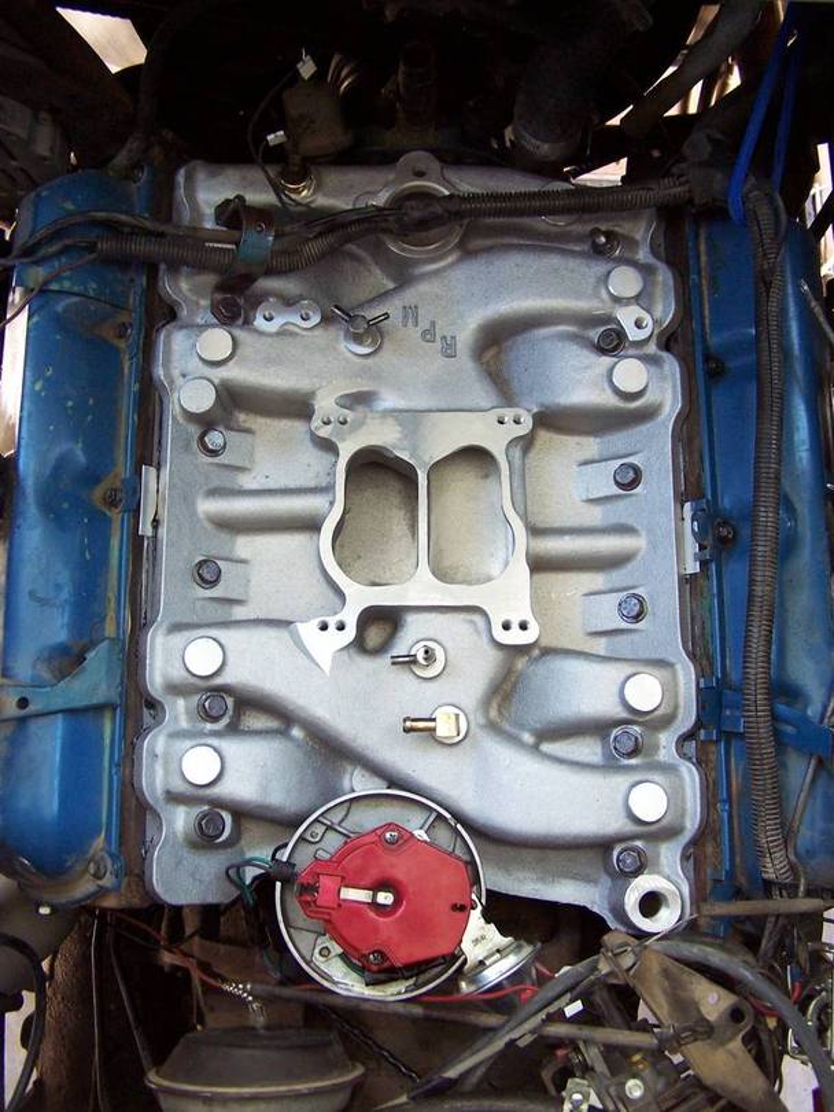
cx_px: 417
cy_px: 556
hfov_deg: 37.7
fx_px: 1220
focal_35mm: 38
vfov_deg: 49.0
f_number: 2.8
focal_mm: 6.3
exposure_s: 1/30
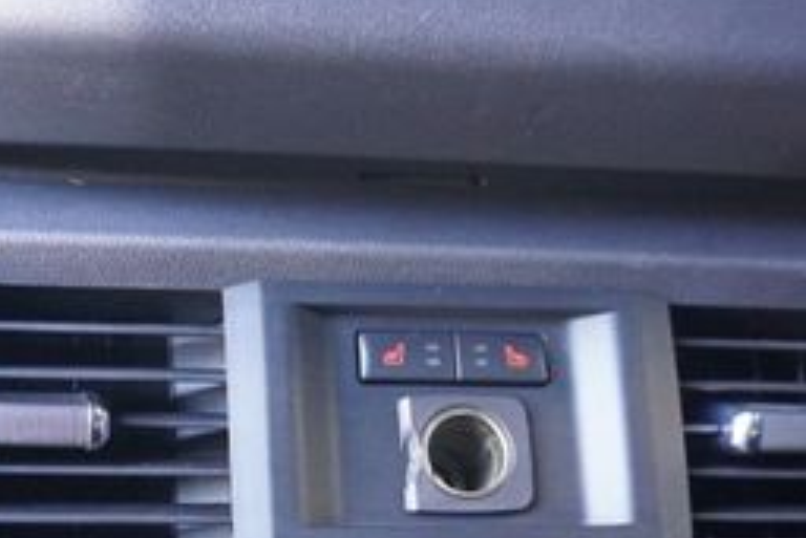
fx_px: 1344
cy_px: 607
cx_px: 264
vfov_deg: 21.4
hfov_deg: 33.1
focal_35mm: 60
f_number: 3.5
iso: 3200
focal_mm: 16
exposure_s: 1/60
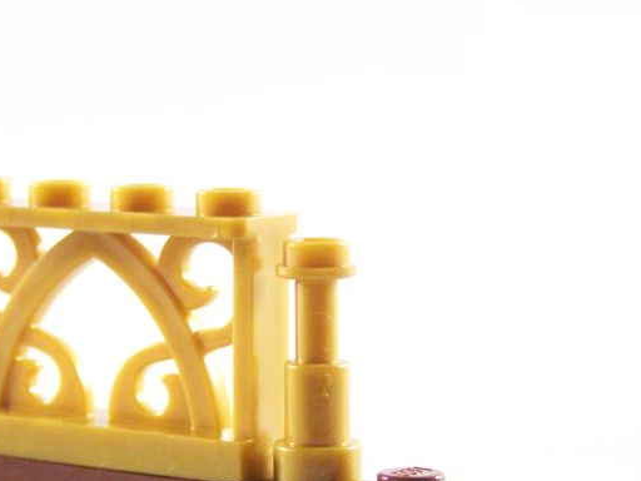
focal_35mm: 150
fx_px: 2778
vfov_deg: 9.9
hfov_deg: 13.2
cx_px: 344
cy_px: 396
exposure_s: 1/60
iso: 400
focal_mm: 12.4
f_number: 3.2
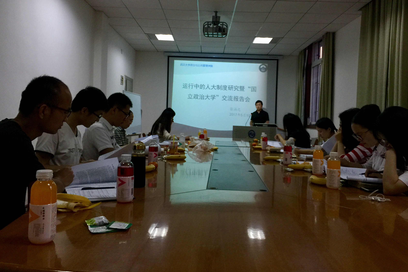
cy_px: 124
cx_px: 206
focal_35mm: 31
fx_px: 351
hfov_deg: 60.3
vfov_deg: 42.3
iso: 64
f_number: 2.2
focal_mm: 4.15
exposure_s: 1/33
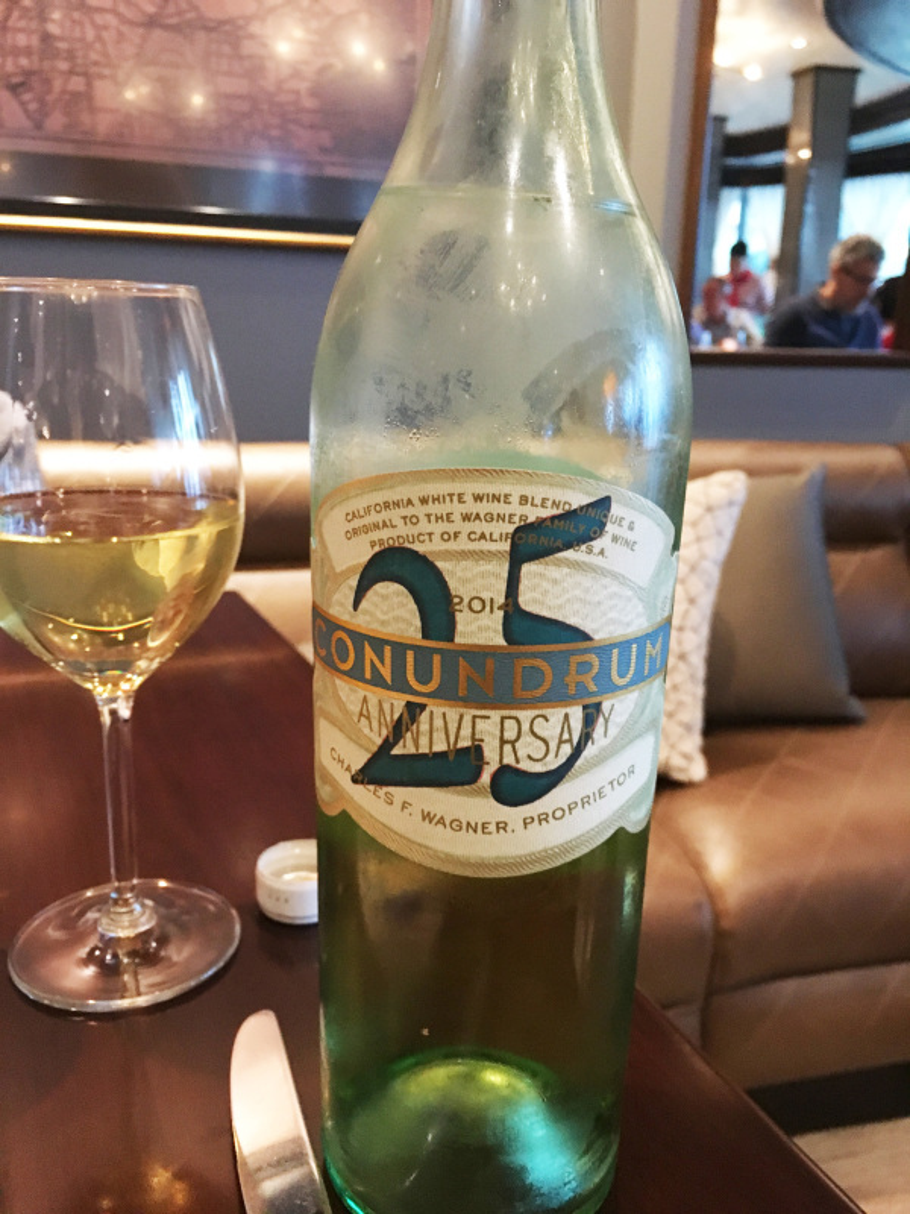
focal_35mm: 29
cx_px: 455
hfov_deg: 48.2
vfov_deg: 61.7
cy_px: 607
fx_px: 1016
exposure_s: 1/15
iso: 200
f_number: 2.2
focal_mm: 4.15
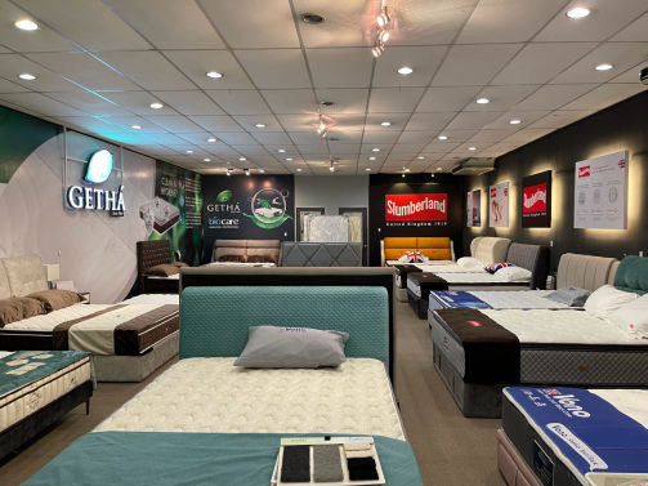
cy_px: 243
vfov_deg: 53.0
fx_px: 487
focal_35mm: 26
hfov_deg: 67.3
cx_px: 324
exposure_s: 1/50
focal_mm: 5.1
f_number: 1.6
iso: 200
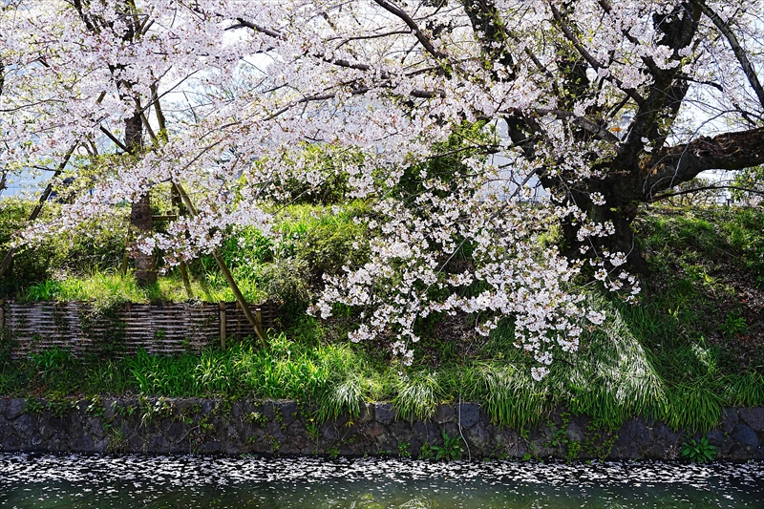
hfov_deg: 53.1
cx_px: 382
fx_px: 764
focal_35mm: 36
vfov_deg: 36.9
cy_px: 254
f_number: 6.3
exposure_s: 1/125
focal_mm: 36
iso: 100
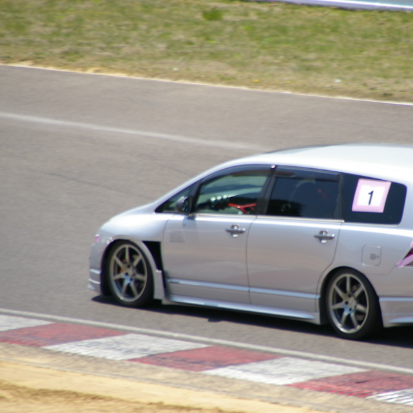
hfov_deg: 3.4
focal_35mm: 509
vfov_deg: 3.4
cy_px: 212
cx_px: 299
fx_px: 6871
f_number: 8
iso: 200
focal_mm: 250
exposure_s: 1/350
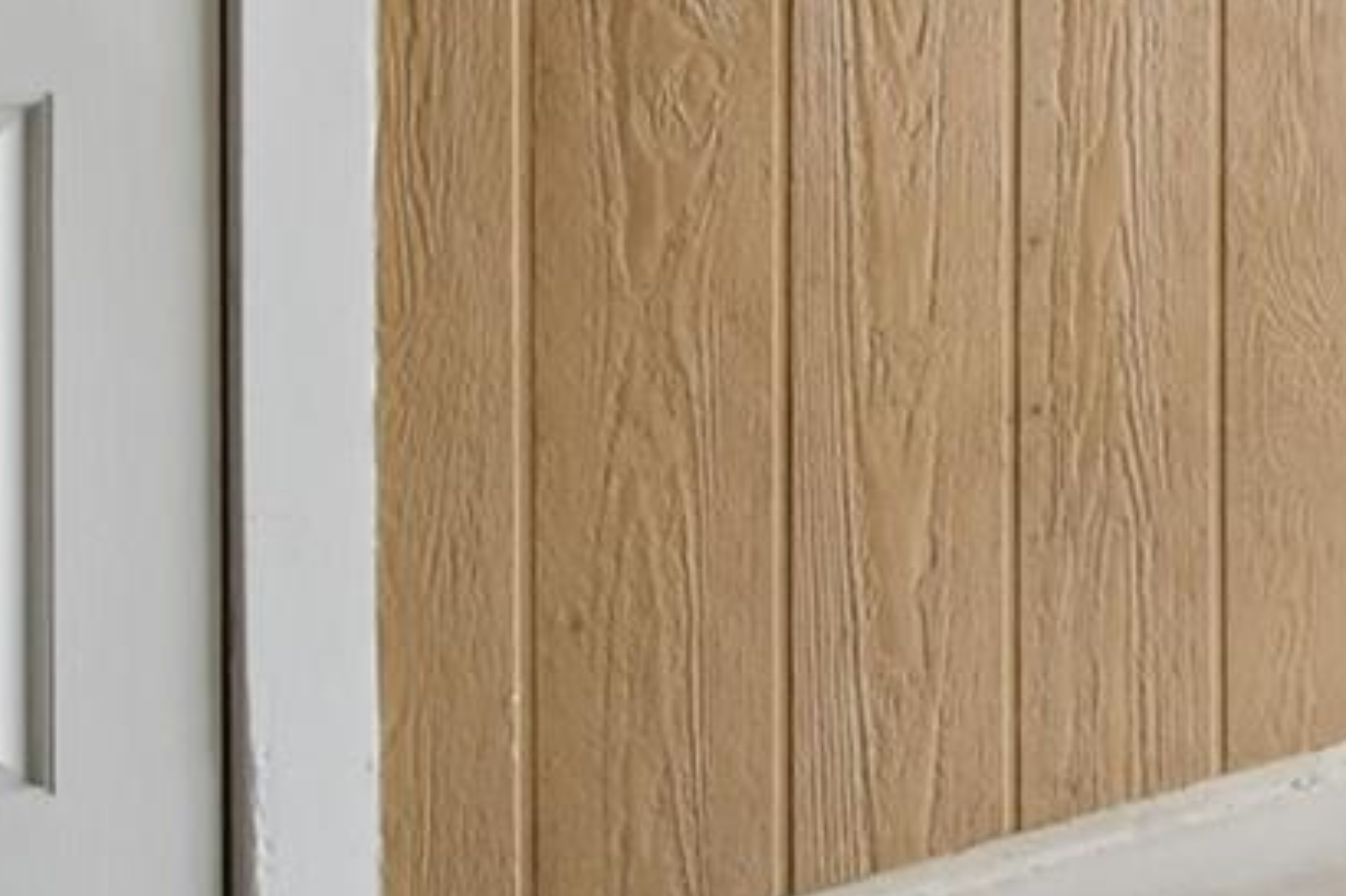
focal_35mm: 75
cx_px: 2420
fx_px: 2803
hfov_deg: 19.8
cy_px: -474
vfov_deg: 16.5
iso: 400
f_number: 8
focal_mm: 10
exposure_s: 1/500
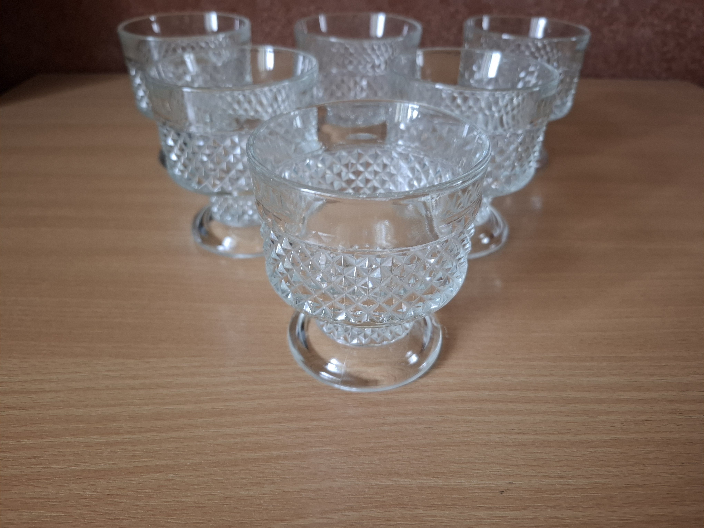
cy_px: 264
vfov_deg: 58.9
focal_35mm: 23
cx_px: 352
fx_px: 468
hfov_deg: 73.9
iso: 400
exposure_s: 1/25
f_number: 1.8
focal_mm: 5.54
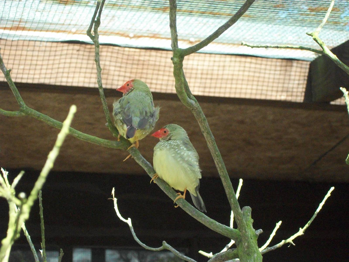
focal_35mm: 96
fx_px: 968
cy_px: 131
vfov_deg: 15.4
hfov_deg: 20.4
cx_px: 174
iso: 568
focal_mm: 17.1
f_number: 5.2
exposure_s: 1/500
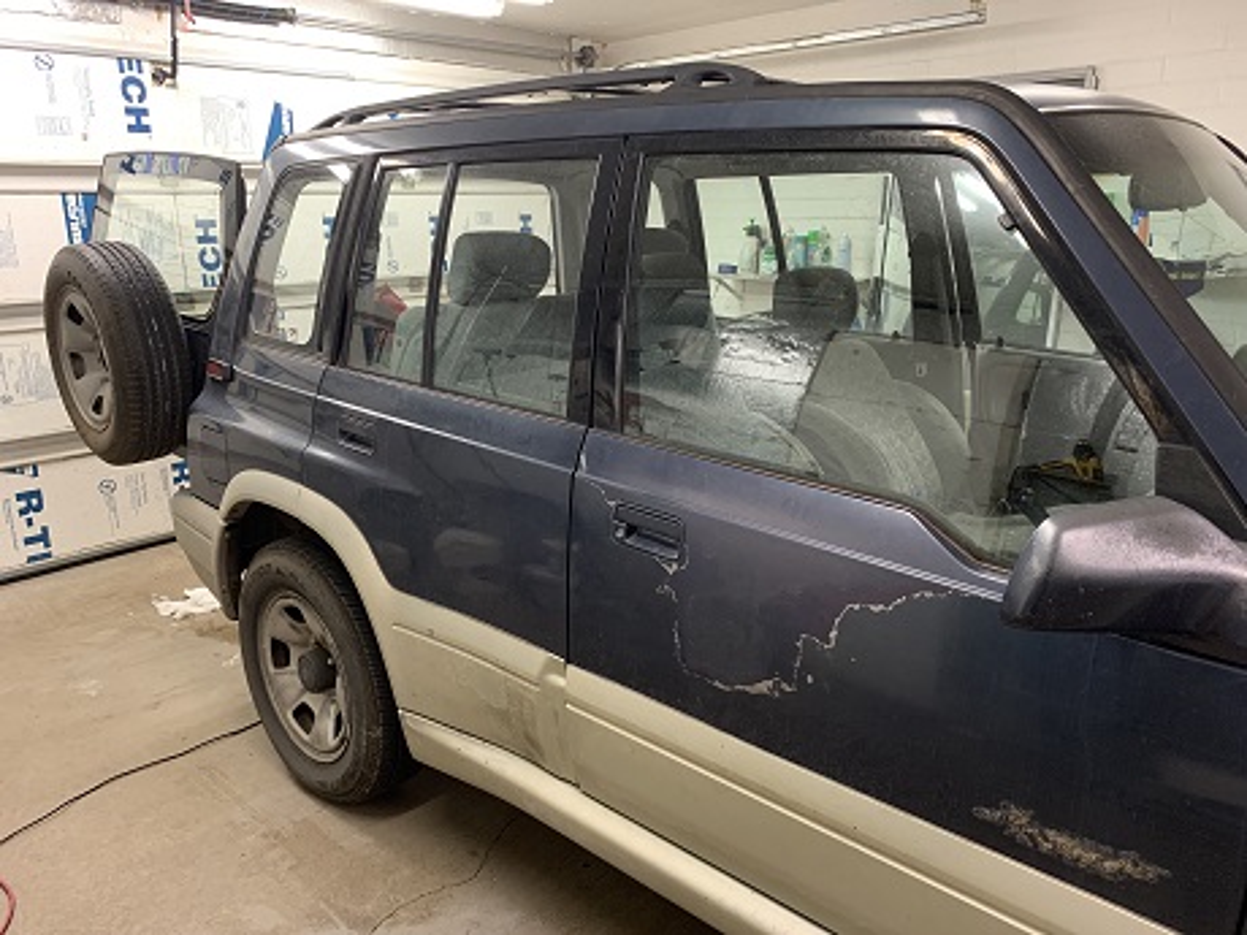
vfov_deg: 53.1
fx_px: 937
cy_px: 468
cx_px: 624
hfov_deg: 67.3
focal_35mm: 26
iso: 200
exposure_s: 1/60
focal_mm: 4.25
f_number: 1.8
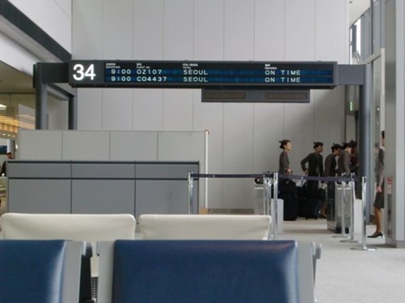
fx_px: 924
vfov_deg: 18.7
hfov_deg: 24.7
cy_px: 152
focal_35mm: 79
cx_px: 202
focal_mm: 13.9
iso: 400
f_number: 4.6
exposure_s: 1/60
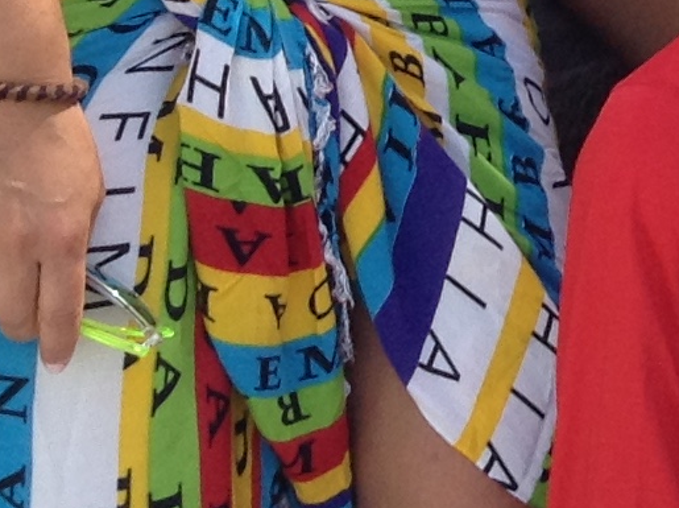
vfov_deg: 8.6
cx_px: 1337
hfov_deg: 10.9
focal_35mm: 166
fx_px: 3252
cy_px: -404
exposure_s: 1/252
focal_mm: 3.3
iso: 25
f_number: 2.4
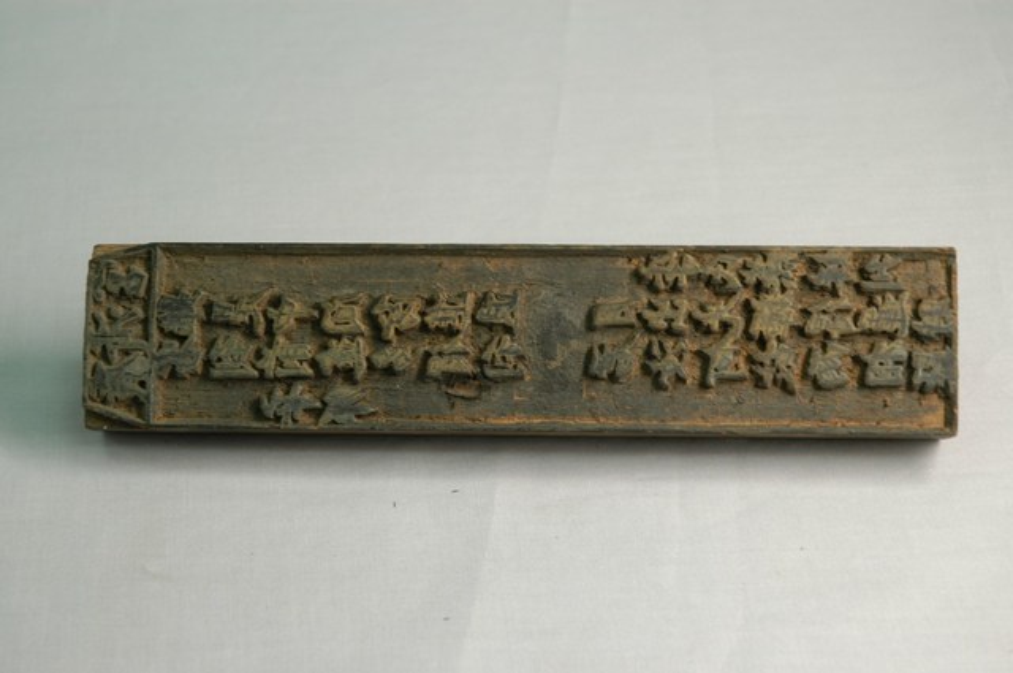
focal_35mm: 93
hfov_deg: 21.9
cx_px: 506
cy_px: 336
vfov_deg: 14.7
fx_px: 2614
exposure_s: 1/20
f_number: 7.1
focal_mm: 62
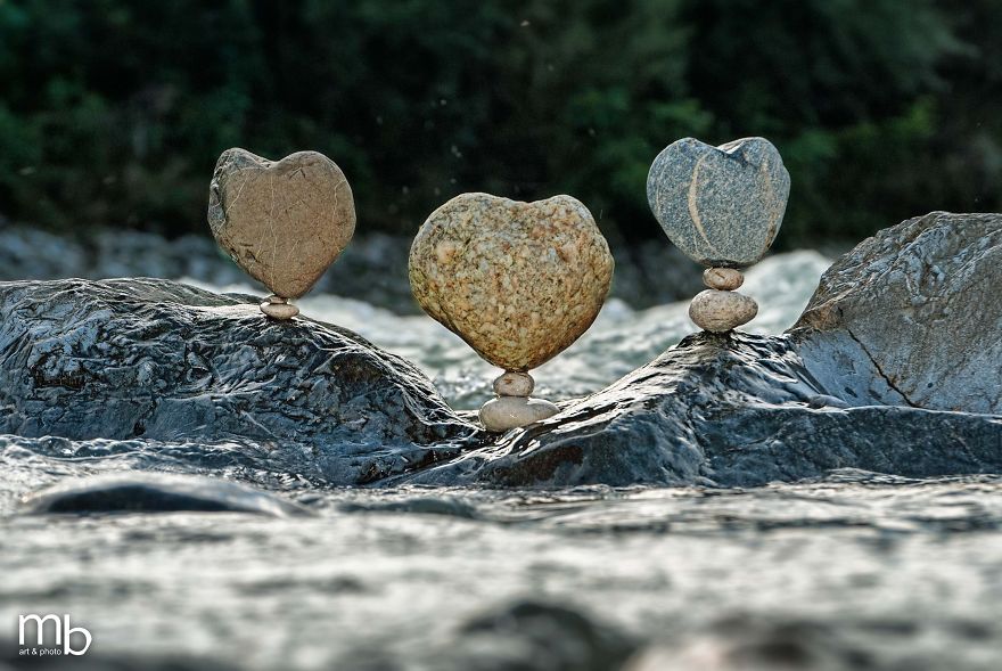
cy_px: 336
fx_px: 4180
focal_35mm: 150
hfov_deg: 13.7
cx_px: 501
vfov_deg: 9.2
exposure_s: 1/200
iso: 200
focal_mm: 100
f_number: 9
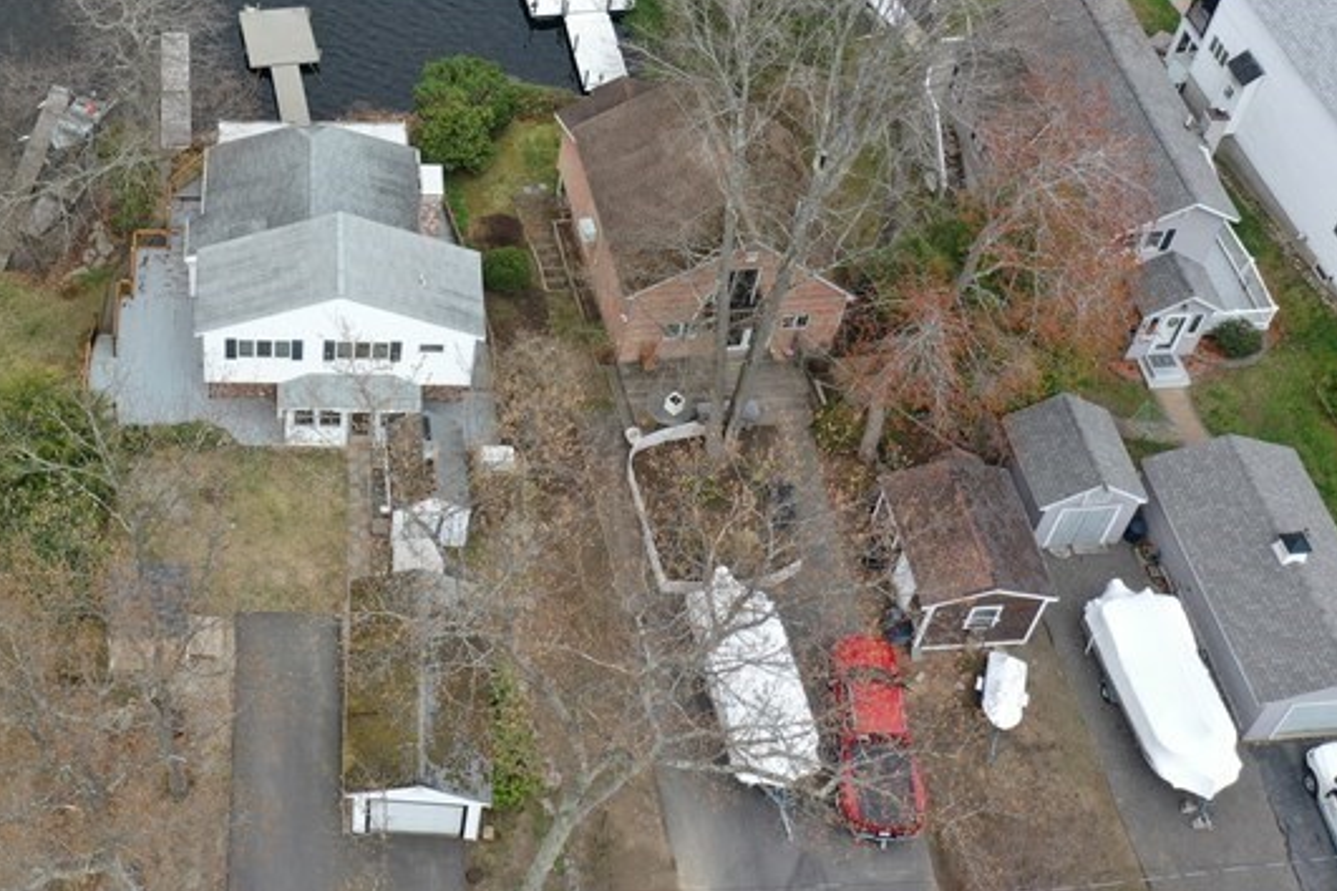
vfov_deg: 24.8
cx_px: 232
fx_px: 2005
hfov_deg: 35.5
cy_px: 223
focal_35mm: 54
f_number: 5.6
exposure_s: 1/240
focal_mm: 10.26
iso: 100
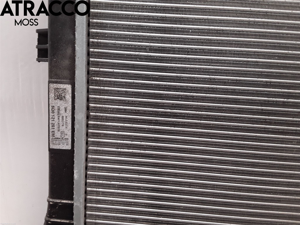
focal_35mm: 28
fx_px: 243
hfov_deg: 63.4
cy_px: 112
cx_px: 150
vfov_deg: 49.7
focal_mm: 2.91
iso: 64
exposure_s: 1/50
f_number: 1.9
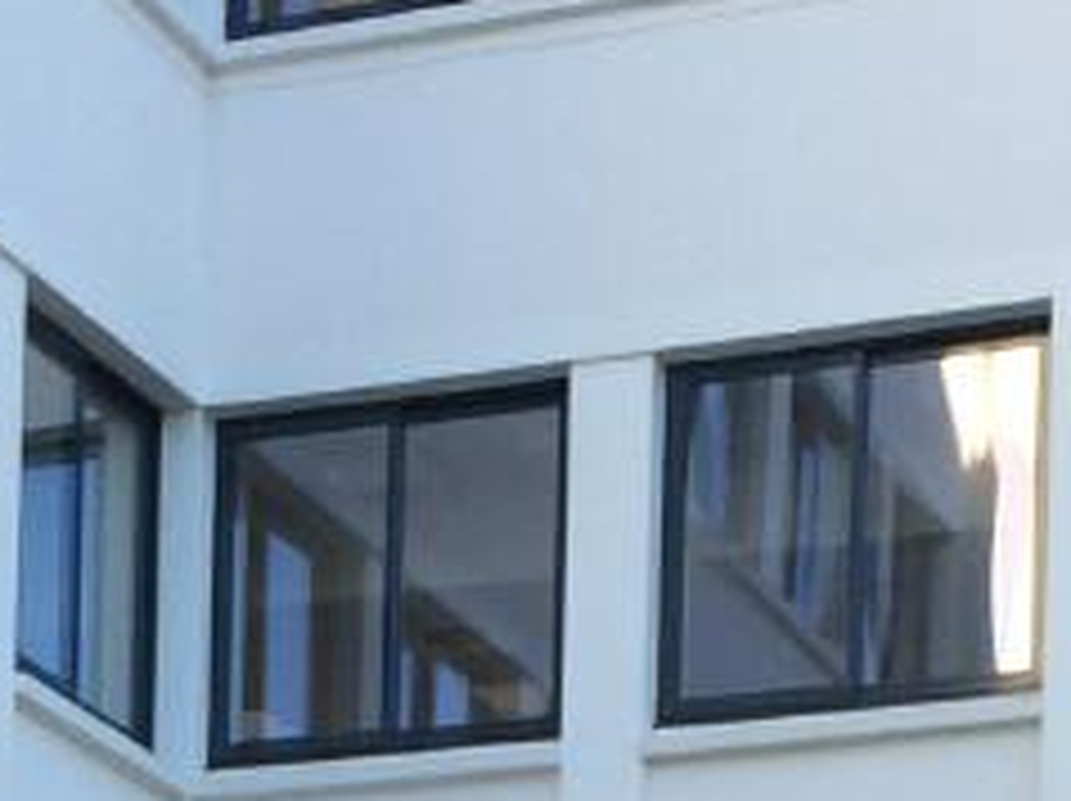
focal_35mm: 156
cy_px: 1935
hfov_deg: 12.6
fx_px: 4822
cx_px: 220
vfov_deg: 8.6
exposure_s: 1/243
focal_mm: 4.15
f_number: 2.2
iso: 32
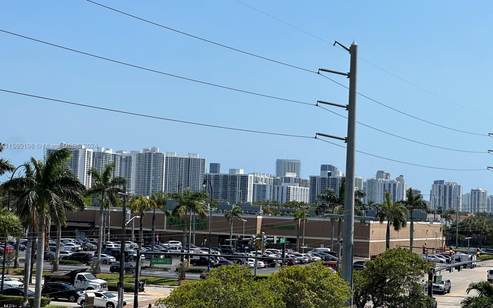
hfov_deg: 25.2
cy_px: 146
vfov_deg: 15.9
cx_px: 246
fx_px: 1102
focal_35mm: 82
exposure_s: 1/1206
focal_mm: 9
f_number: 2.8
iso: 32
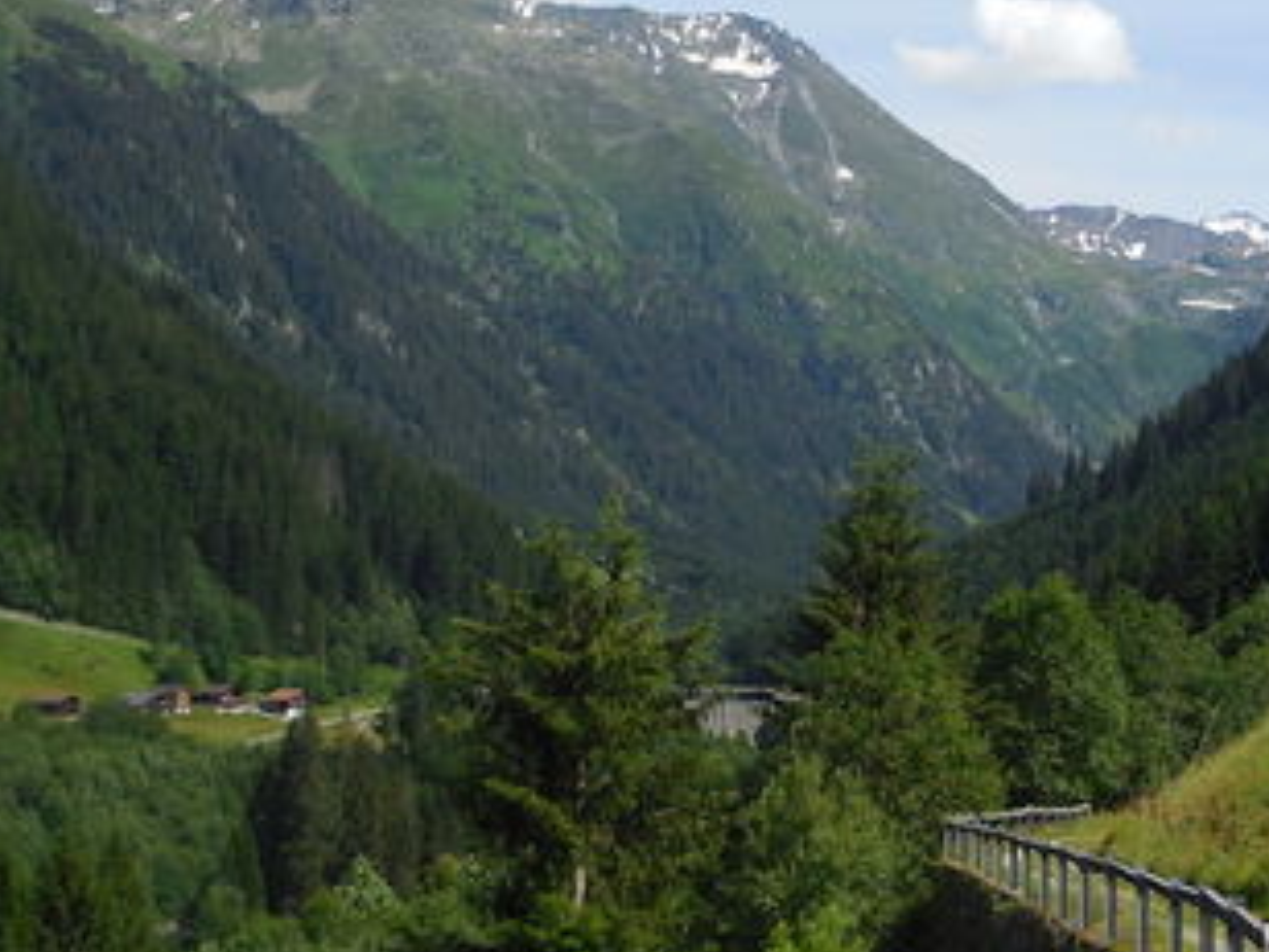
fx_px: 2786
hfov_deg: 25.5
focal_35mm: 76
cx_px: 836
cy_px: 363
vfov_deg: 19.4
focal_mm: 7
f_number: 3.9
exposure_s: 1/1000
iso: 125
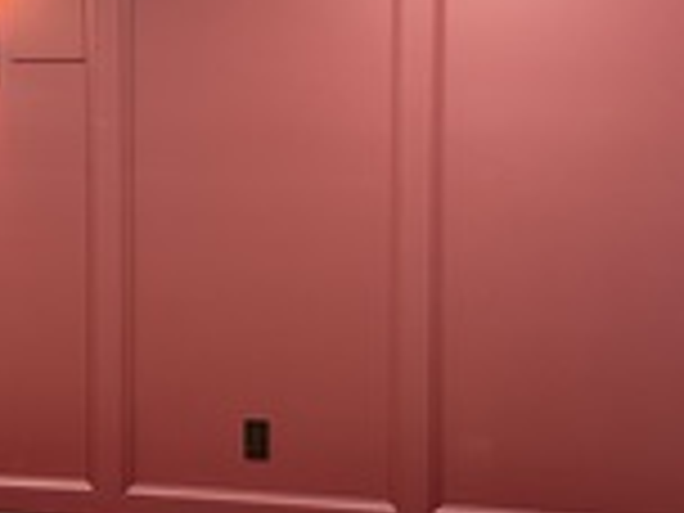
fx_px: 1245
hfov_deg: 30.4
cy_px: 207
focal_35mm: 63
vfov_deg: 23.3
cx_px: 216
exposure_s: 1/40
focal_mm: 6.76
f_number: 1.78
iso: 640
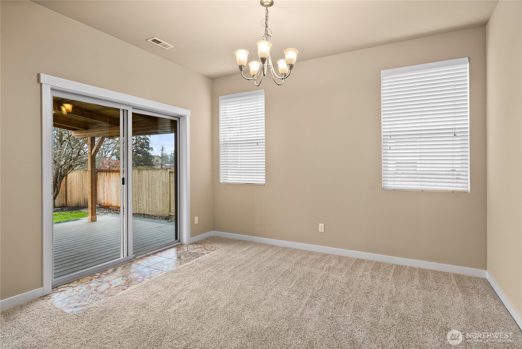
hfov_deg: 93.2
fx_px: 247
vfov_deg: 70.5
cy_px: 174
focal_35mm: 17
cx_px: 261
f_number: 7.1
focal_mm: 17
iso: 1000
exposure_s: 1/6
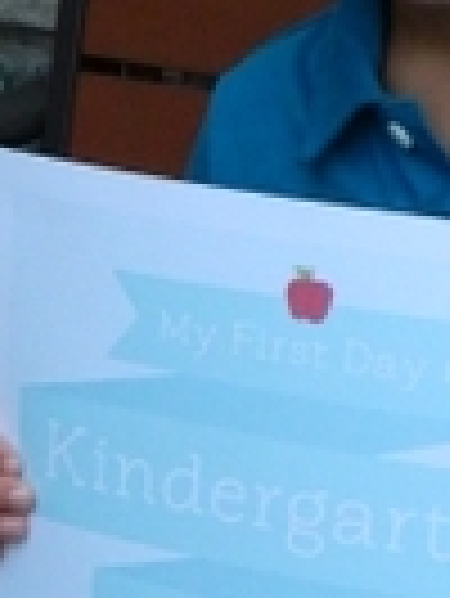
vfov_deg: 11.6
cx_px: 450
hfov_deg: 8.7
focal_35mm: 170
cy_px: 328
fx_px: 2942
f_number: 3.6
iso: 400
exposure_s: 1/160
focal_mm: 8.4
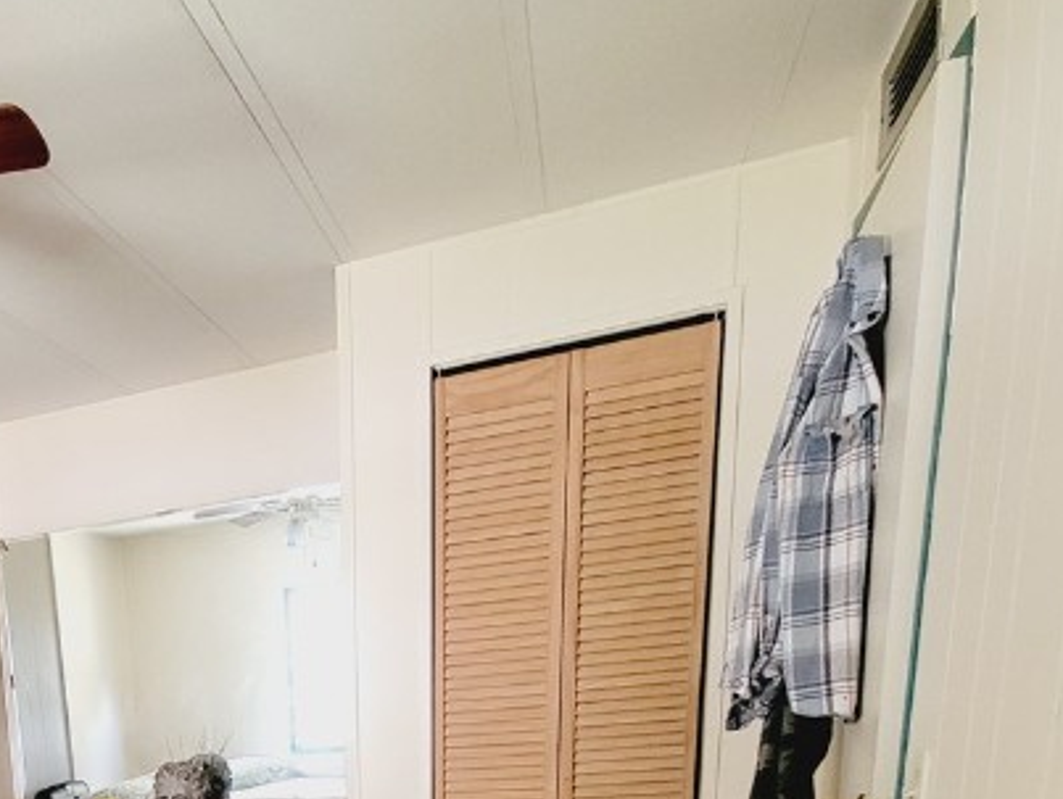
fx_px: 1014
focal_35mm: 33
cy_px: 989
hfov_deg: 48.5
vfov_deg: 33.7
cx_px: 76
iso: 500
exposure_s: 1/30
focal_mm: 2.2
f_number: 2.2
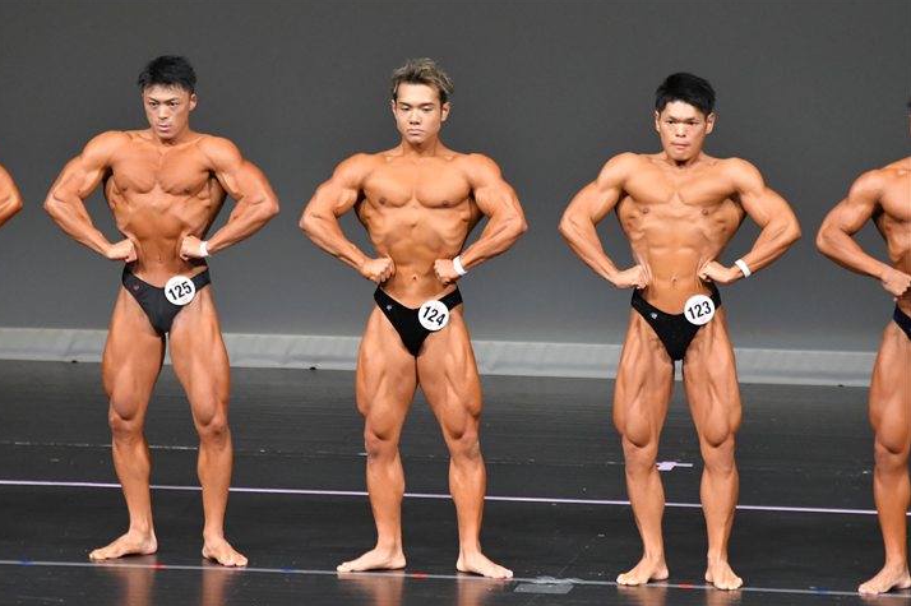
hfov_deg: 6.0
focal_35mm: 342
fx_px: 8648
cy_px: 324
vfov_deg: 4.0
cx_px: 418
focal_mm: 210
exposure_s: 1/400
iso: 5000
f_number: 5.6
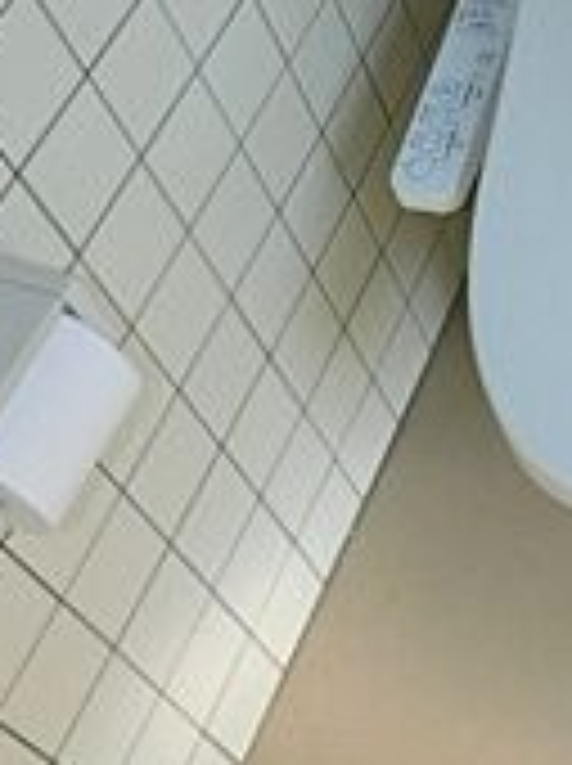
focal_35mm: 65
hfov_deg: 22.4
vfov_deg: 28.9
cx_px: 387
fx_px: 1436
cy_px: 99
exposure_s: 1/320
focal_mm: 4
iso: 125
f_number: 3
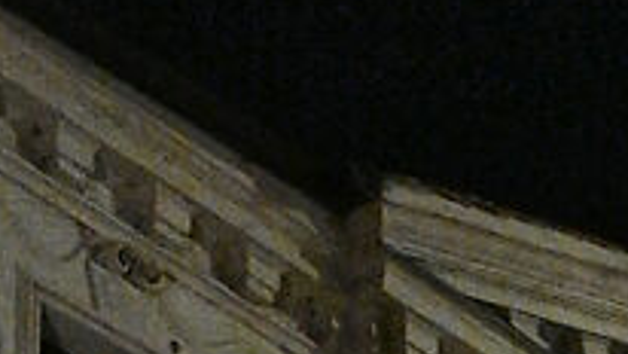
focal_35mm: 171
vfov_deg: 4.9
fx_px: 2848
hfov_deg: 10.2
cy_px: 2081
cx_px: 1707
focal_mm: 14
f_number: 5.6
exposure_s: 1/13
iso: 7200
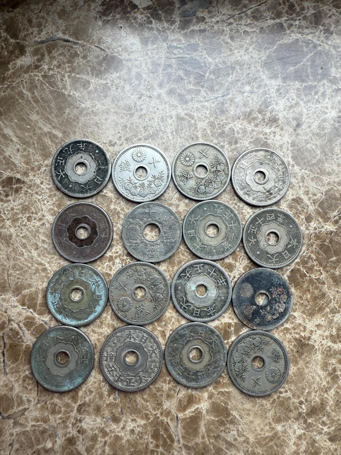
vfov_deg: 71.6
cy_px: 228
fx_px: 315
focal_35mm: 24
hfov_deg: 56.8
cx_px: 170
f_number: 2.2
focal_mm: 2.22
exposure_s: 1/120
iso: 40
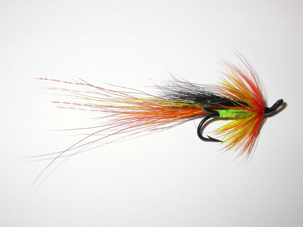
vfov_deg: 21.9
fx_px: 586
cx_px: 152
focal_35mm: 67
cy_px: 114
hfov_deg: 29.0
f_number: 3.2
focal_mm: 14
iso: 100
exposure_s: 1/60.3
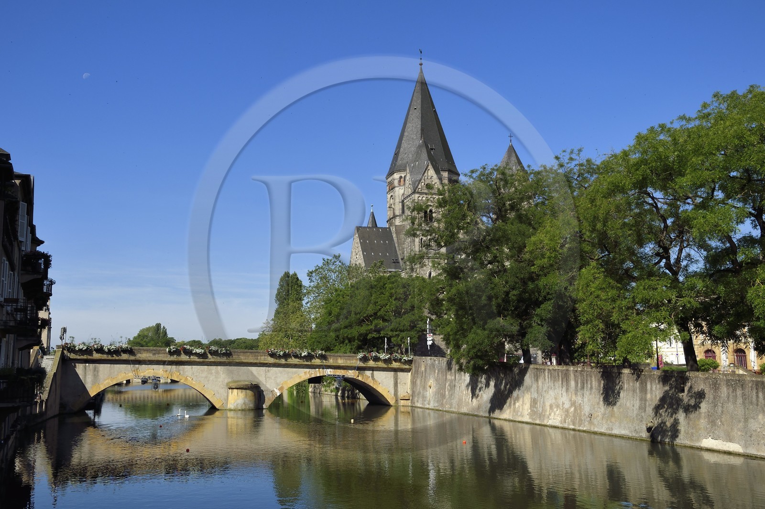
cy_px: 254
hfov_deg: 53.2
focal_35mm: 36
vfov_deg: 36.8
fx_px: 764
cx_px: 382
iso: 250
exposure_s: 1/320
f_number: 16
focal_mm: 36
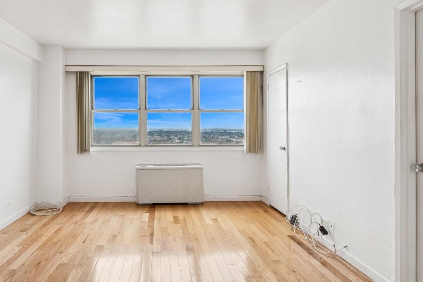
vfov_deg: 57.2
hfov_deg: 77.5
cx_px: 166
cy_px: 134
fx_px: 258
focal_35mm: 22
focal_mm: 15
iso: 640
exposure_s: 1/60
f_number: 14
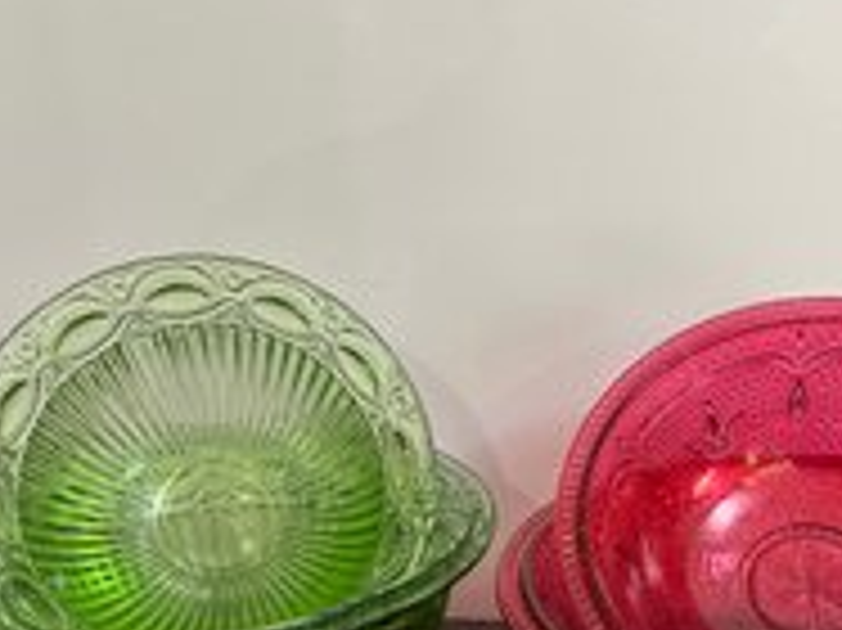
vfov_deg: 31.7
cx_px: 534
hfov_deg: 42.6
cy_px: 529
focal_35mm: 44
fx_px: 1070
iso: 640
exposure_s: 1/60
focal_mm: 6.86
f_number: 1.78
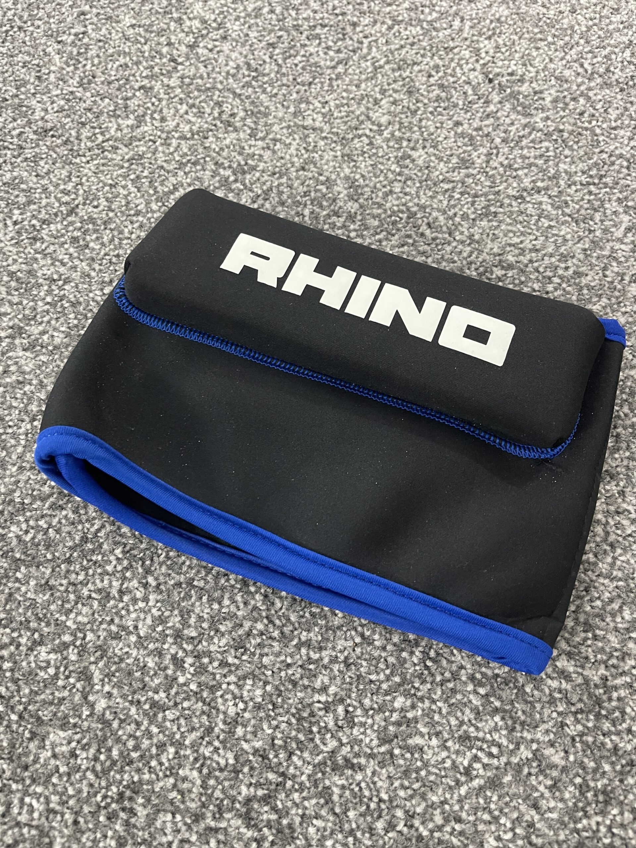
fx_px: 612
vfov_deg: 69.4
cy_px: 424
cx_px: 318
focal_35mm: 25
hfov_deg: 54.9
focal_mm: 5.1
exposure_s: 1/50
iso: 400
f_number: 1.6
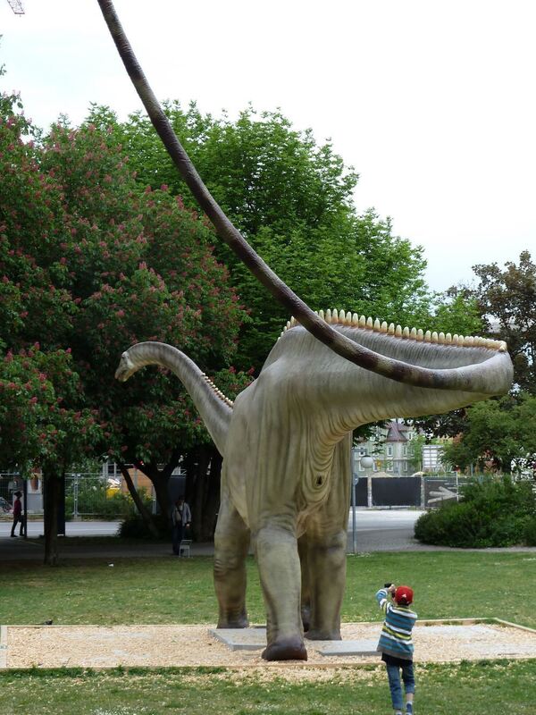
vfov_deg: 27.0
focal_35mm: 72
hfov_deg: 20.4
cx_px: 268
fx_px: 1486
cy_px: 358
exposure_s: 1/100
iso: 80
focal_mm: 11.9
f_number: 4.1
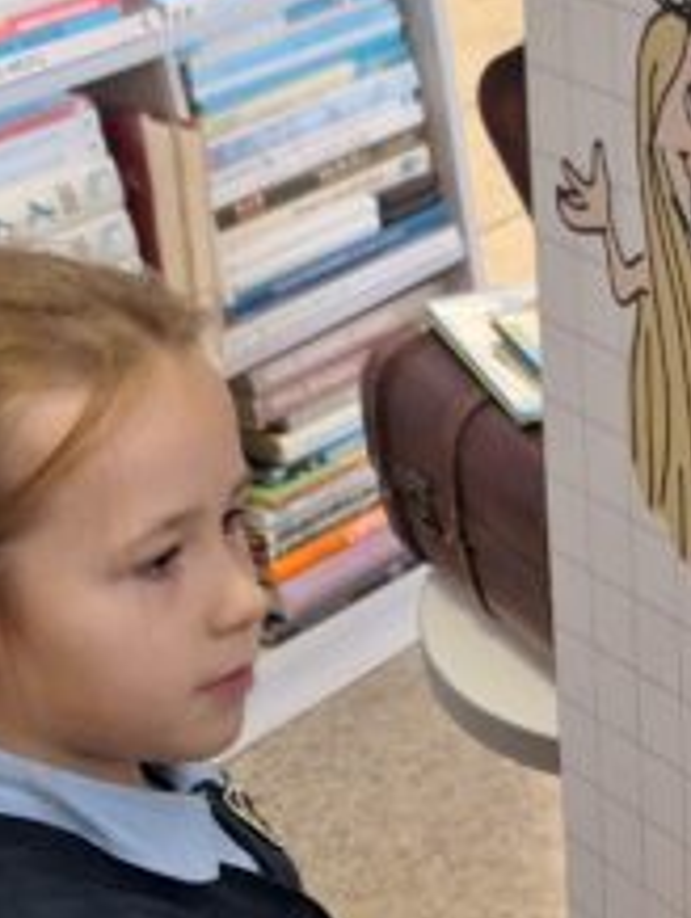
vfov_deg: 18.0
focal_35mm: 108
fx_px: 2869
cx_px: 927
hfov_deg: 13.2
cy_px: 754
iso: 250
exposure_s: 1/50
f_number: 1.8
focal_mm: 5.54
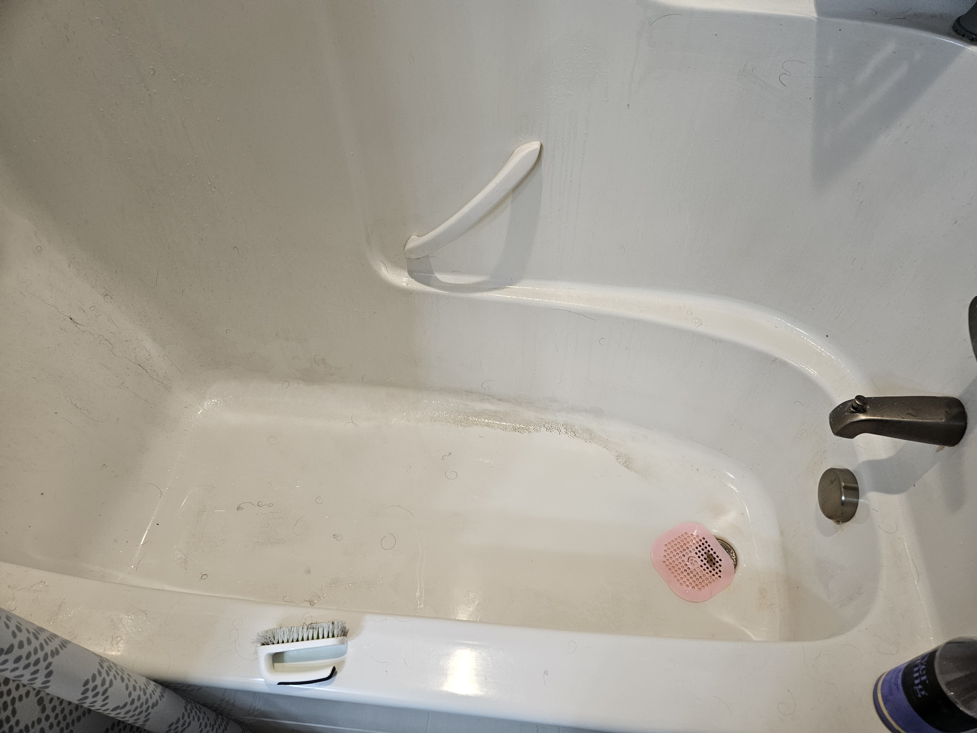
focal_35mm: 23
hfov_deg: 73.9
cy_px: 366
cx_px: 488
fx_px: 649
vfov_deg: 58.9
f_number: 1.8
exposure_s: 1/120
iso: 160
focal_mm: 5.4
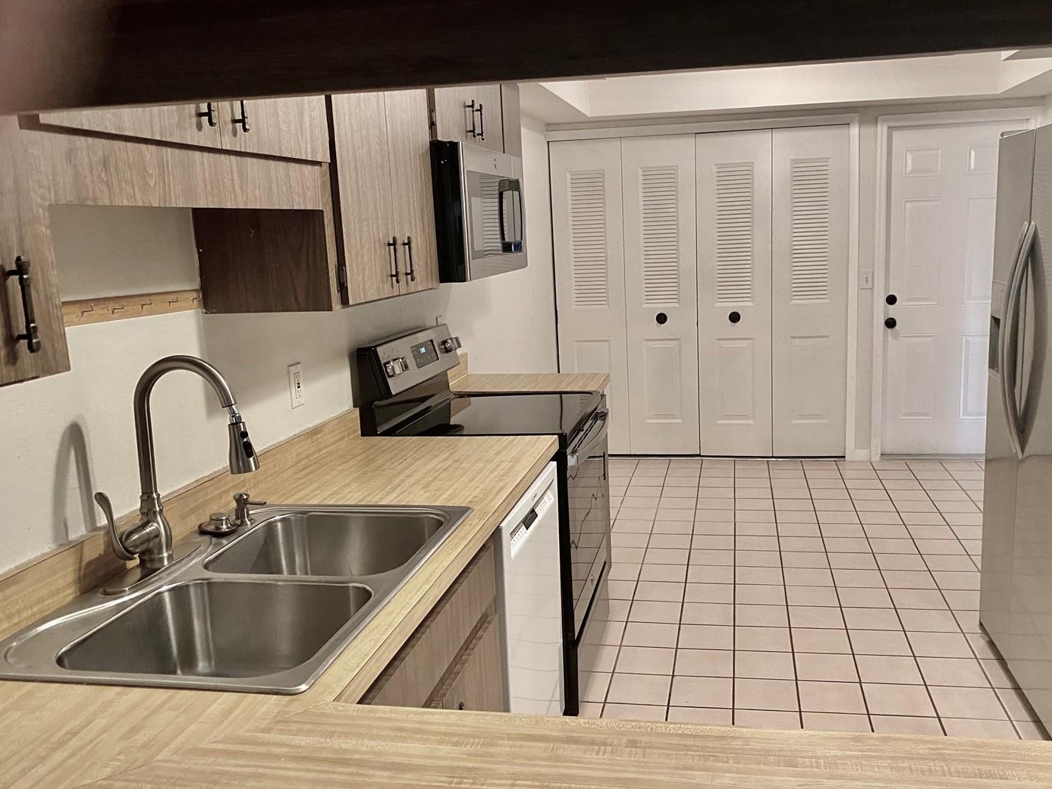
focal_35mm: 30
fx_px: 912
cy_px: 391
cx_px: 575
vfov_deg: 46.8
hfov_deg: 59.9
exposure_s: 1/60
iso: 320
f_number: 1.8
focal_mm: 4.25
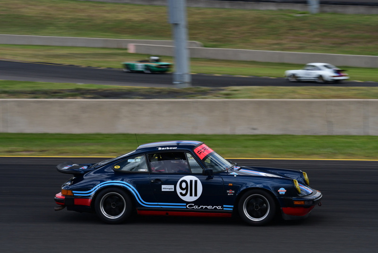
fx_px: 1922
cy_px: 126
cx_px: 189
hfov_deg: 11.2
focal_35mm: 183
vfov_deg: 7.5
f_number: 11
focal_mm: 122
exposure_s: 1/250
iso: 320
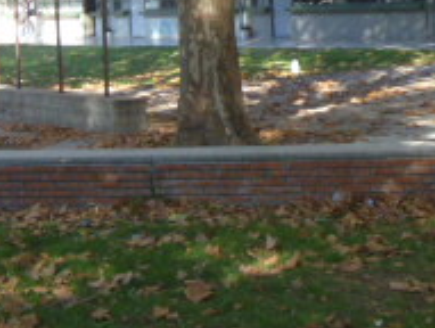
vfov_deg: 12.5
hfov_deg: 16.8
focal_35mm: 117
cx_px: 187
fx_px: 1473
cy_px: -18
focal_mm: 6.3
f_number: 3.5
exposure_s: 1/200
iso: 160
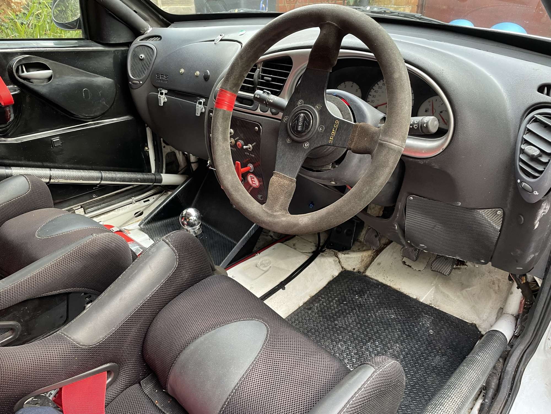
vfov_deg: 53.1
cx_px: 276
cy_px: 207
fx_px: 414
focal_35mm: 26
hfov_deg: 67.3
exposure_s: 1/60
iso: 160
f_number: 1.6
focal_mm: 4.2
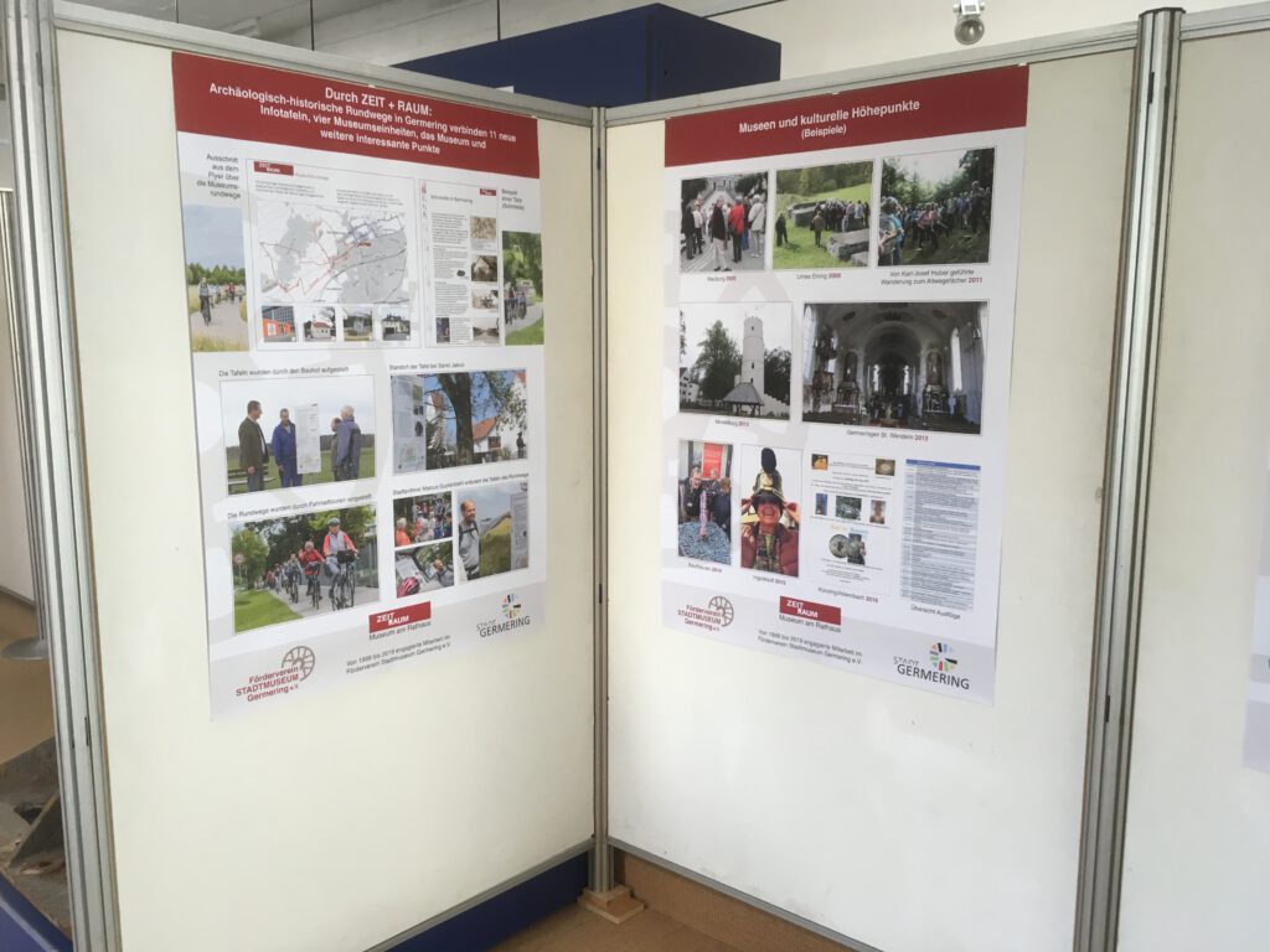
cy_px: 476
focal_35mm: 29
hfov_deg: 61.7
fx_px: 1064
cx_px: 635
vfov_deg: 48.2
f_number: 2.2
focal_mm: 4.15
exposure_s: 1/33
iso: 80
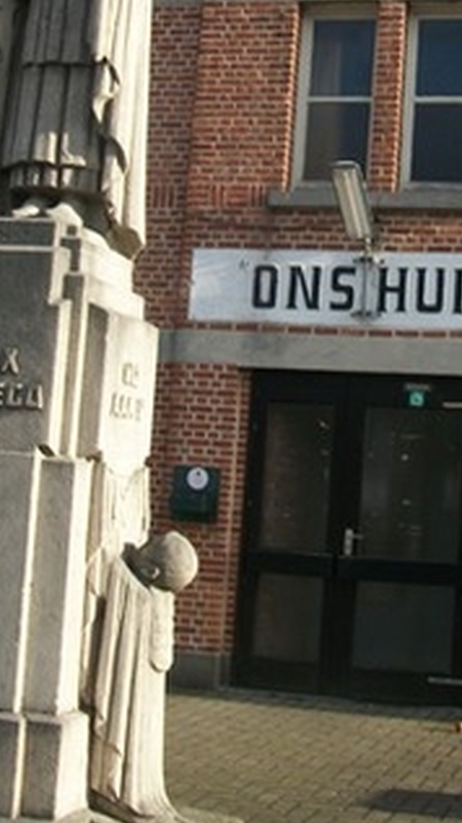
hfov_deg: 18.1
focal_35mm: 66
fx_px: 1439
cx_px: 353
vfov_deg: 31.1
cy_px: 169
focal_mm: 5.7
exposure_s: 1/80
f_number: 8.8
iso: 80
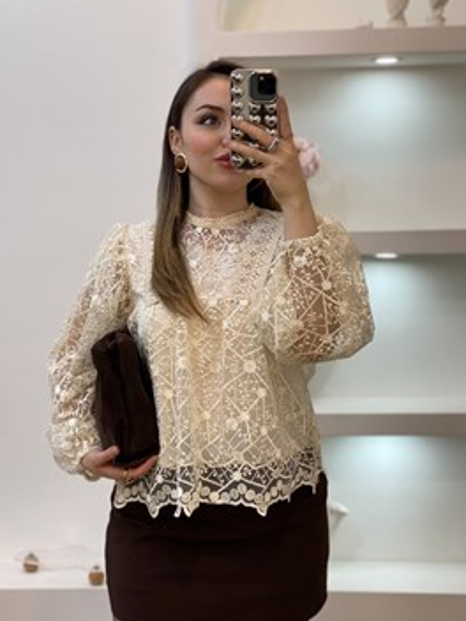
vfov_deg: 31.7
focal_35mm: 61
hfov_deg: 24.0
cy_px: 317
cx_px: 215
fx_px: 1095
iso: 64
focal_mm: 6
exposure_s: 1/100
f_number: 2
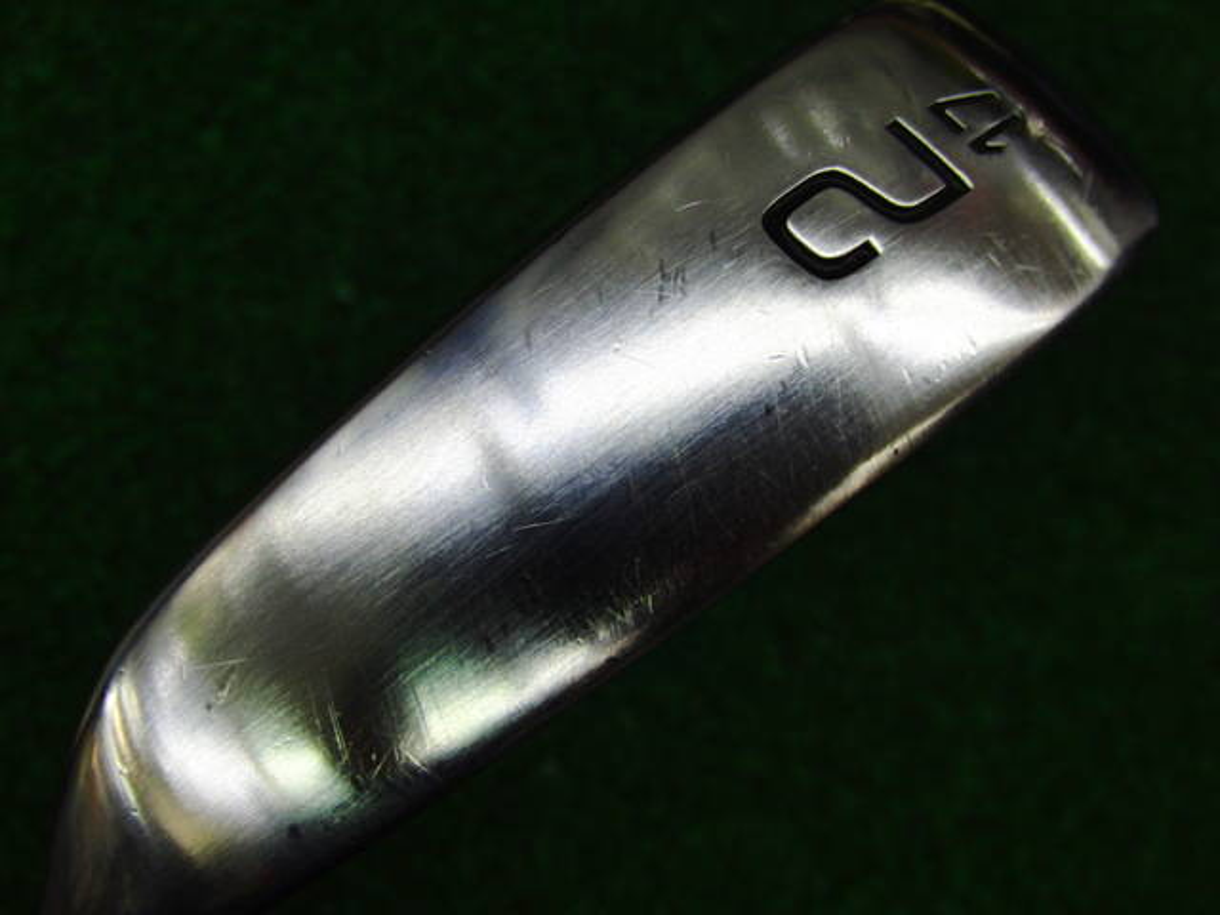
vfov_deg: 38.7
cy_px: 458
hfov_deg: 50.1
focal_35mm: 37
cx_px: 610
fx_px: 1304
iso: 100
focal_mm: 6.42
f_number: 3.6
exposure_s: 1/80
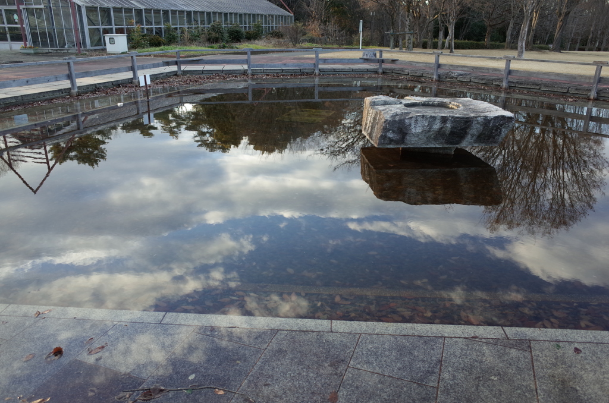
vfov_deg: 46.2
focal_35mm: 28
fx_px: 473
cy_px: 202
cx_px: 304
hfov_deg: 65.6
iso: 100
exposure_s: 1/60
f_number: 4
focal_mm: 18.3
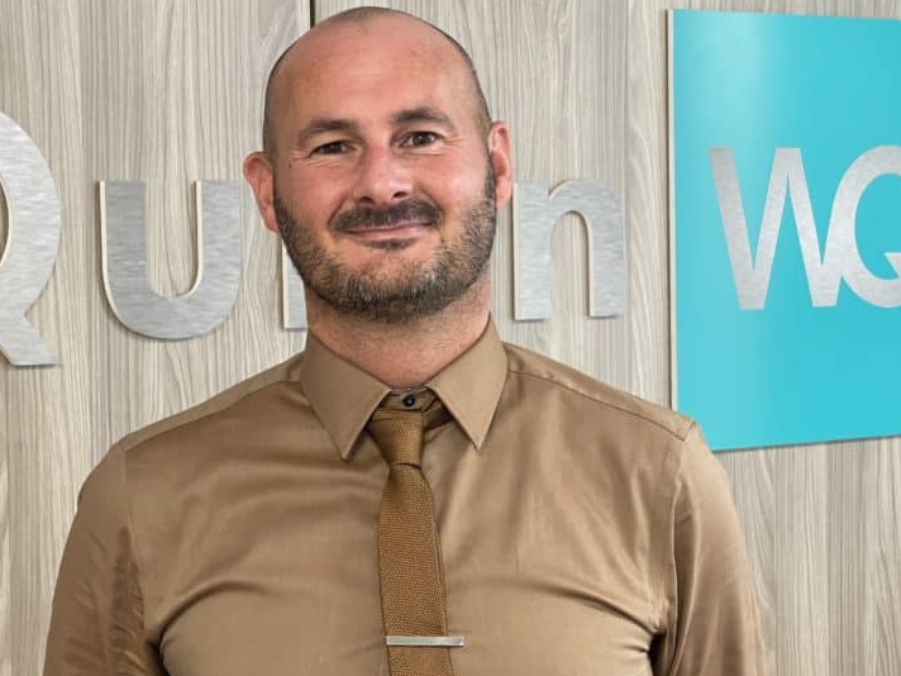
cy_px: 391
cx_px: 442
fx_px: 2395
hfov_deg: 21.3
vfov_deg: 16.1
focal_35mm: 92
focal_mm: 7.5
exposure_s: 1/60
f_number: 2.2
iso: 250
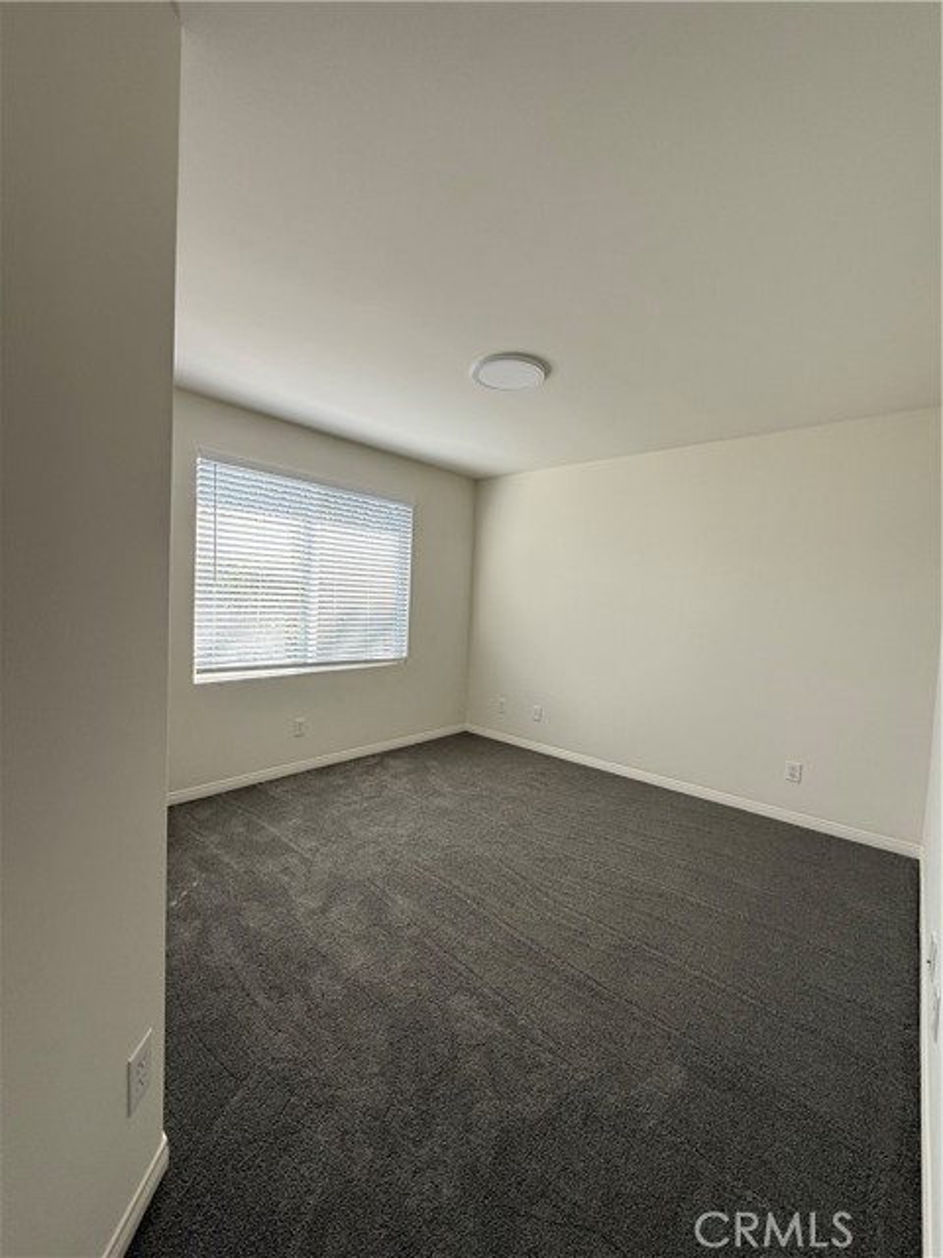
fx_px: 509
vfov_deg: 102.1
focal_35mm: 14
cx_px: 472
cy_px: 629
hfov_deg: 85.7
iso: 100
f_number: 2.2
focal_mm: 2.22
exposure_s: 1/99
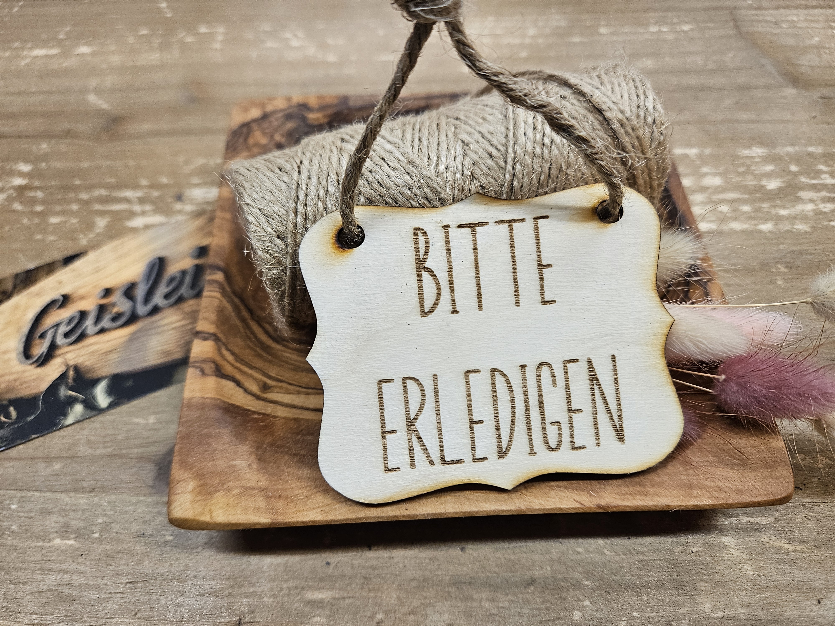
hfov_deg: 73.9
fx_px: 555
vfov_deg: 58.9
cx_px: 418
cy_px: 313
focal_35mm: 23
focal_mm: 5.4
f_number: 1.8
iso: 200
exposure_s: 1/100
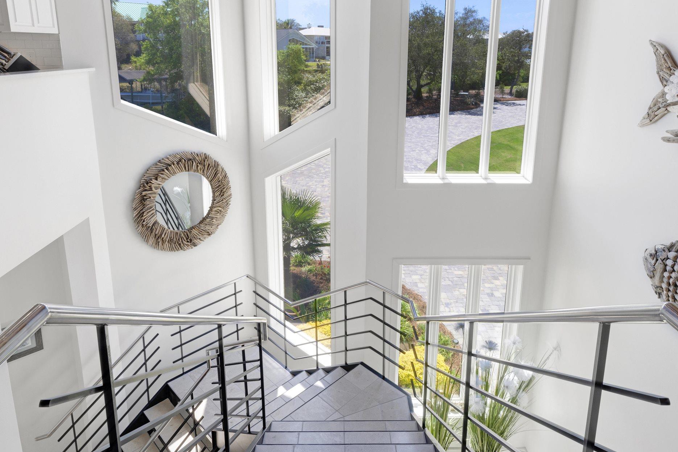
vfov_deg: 53.8
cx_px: 348
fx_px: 433
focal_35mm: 23
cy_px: 142
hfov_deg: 76.1
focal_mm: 14
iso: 400
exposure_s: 1/50
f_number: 11
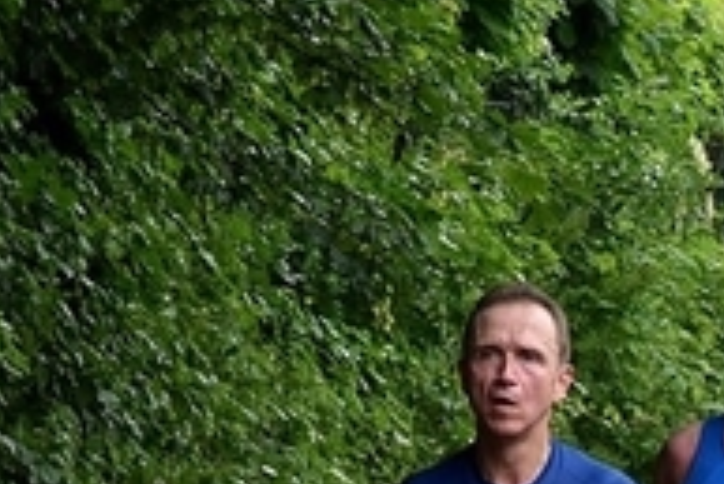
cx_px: 792
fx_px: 9853
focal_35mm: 490
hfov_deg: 4.2
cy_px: 694
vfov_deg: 2.8
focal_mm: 105
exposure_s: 1/500
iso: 800
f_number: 5.6
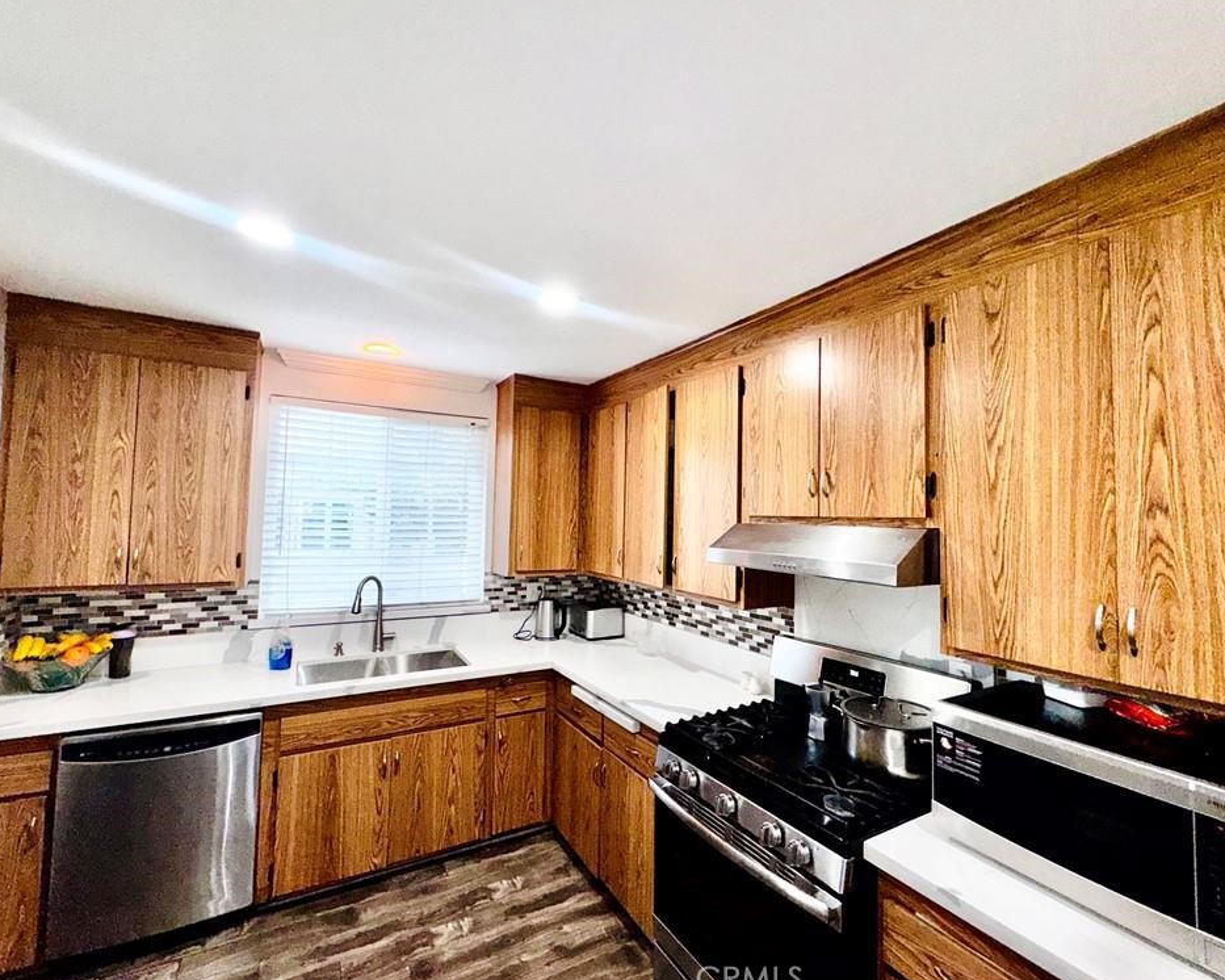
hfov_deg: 96.8
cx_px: 616
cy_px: 493
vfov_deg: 84.0
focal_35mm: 15
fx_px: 544
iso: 50
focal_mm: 2.22
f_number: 2.2
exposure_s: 1/122
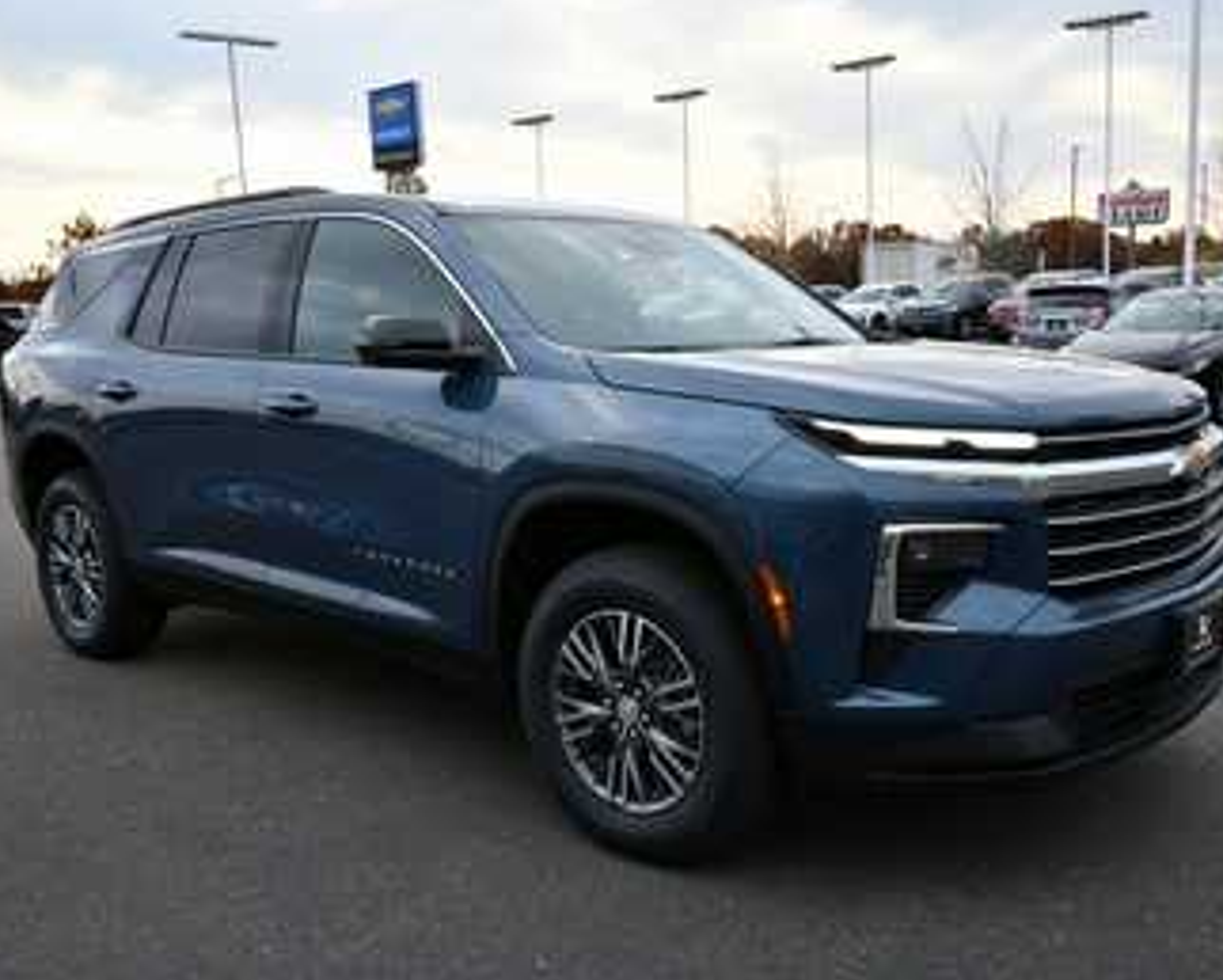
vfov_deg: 42.3
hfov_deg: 51.5
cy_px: 488
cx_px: 653
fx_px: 1268
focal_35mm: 35
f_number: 5.6
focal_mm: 20
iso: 280
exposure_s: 1/250
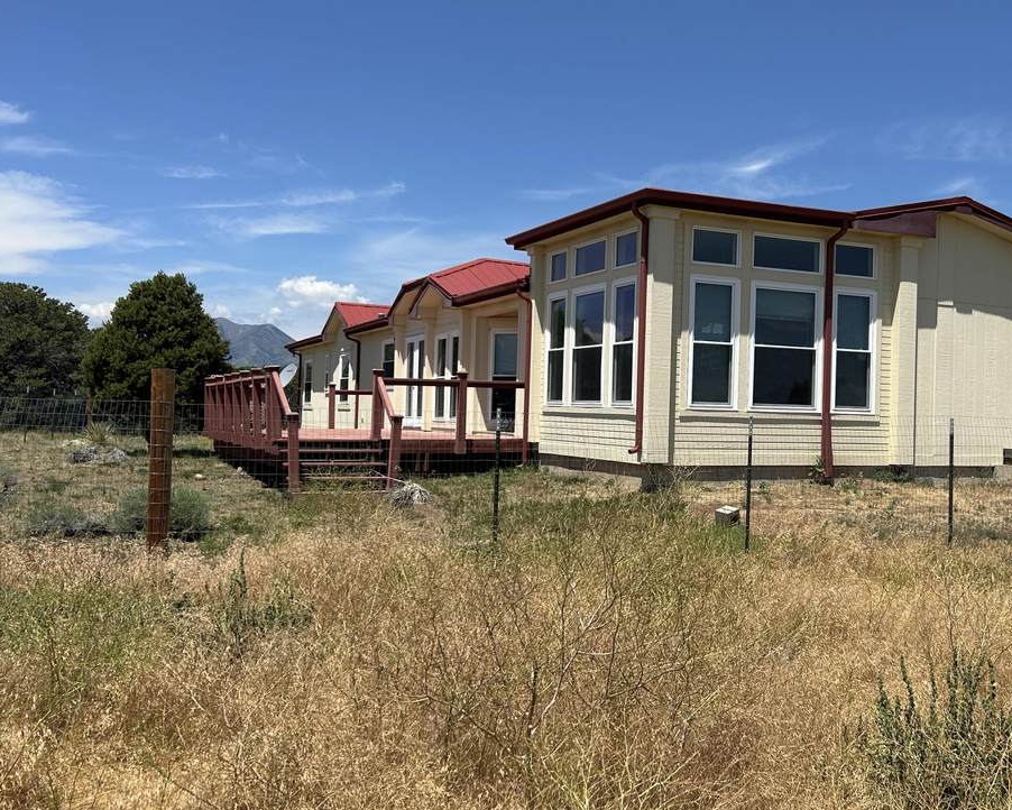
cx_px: 631
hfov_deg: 49.8
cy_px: 386
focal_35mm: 36
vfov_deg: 41.2
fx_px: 1078
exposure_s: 1/5076
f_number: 1.5
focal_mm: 5.7
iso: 50
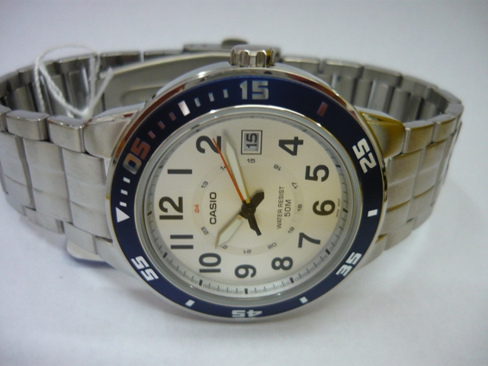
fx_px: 465
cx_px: 244
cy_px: 183
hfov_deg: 55.4
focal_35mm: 33
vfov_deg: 42.9
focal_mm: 5.5
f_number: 2.8
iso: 320
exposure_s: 1/30
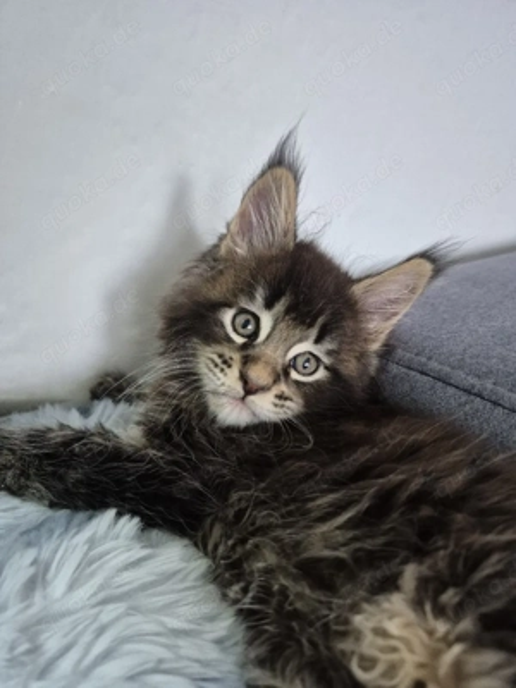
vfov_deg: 73.9
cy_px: 344
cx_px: 258
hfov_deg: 58.9
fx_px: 457
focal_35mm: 23
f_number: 1.8
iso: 800
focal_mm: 5.4
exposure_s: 1/100
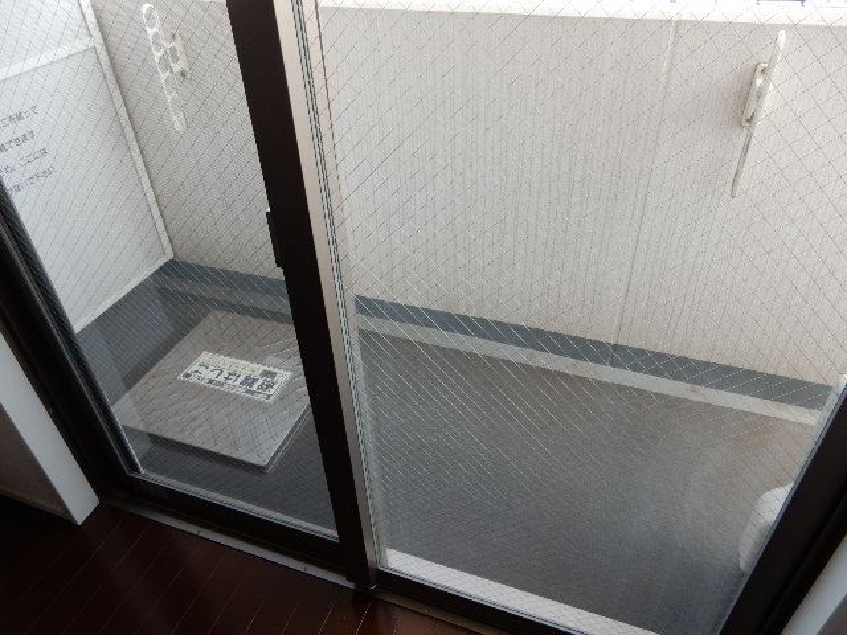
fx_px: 612
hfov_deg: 69.4
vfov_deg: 54.9
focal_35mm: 25
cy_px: 318
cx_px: 424
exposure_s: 1/80
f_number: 3.7
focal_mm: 4.5
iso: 125
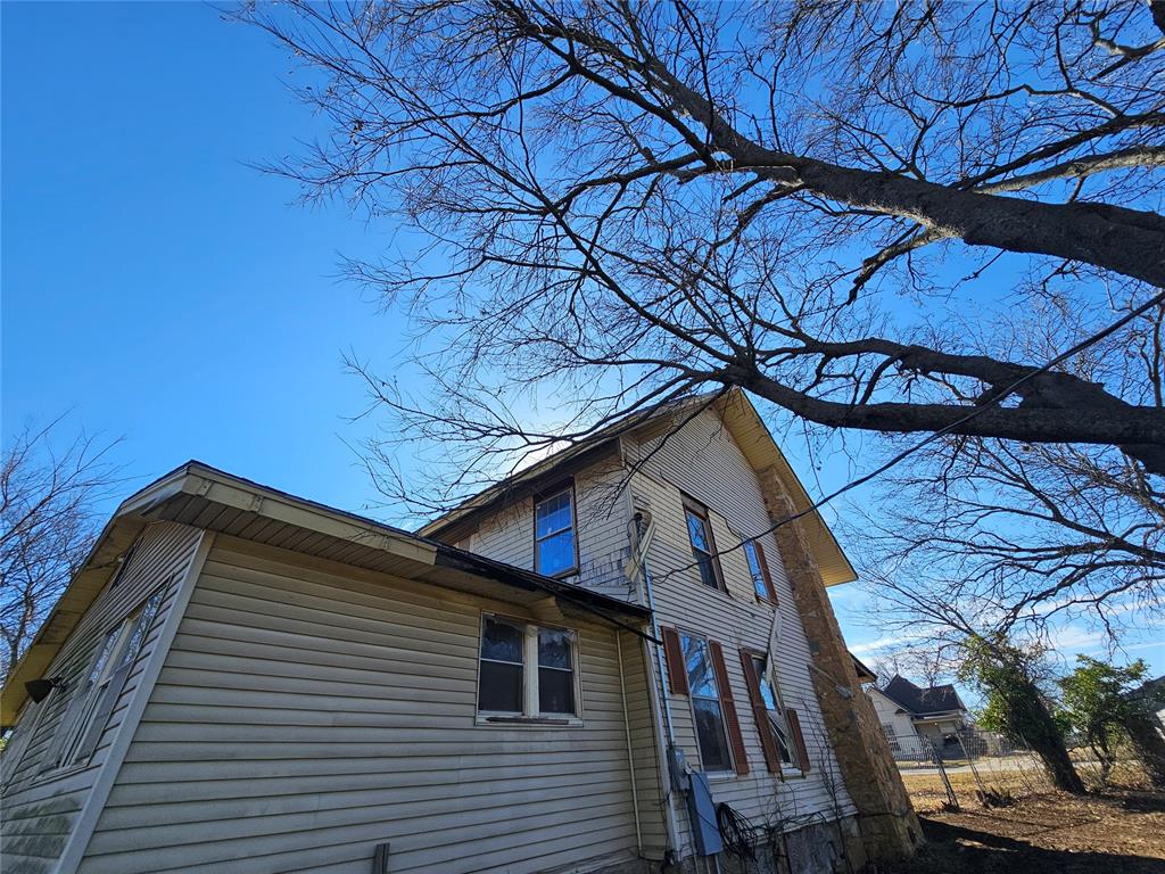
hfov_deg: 106.2
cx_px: 582
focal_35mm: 13
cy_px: 437
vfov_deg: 89.9
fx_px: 438
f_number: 2.2
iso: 50
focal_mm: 2.2
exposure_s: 1/1517
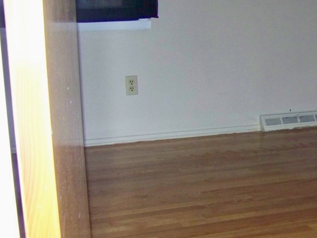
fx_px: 632
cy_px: 145
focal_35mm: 69
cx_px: 296
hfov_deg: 27.0
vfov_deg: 21.3
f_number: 2.8
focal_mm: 5.85
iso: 200
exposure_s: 1/30
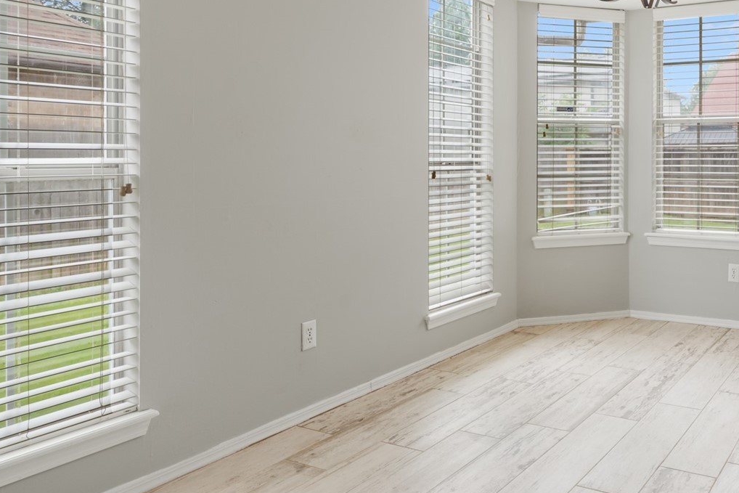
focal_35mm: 32
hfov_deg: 54.8
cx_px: 589
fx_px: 657
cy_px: 165
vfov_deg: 40.6
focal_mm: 16
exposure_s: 1/8
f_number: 9
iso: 250
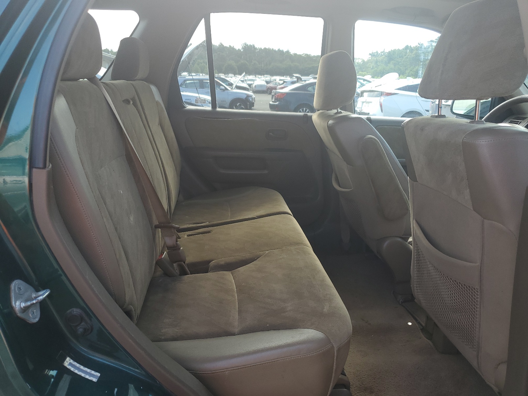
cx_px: 264
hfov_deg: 67.3
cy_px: 198
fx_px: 397
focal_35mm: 26
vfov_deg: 53.1
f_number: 1.5
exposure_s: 1/370
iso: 50
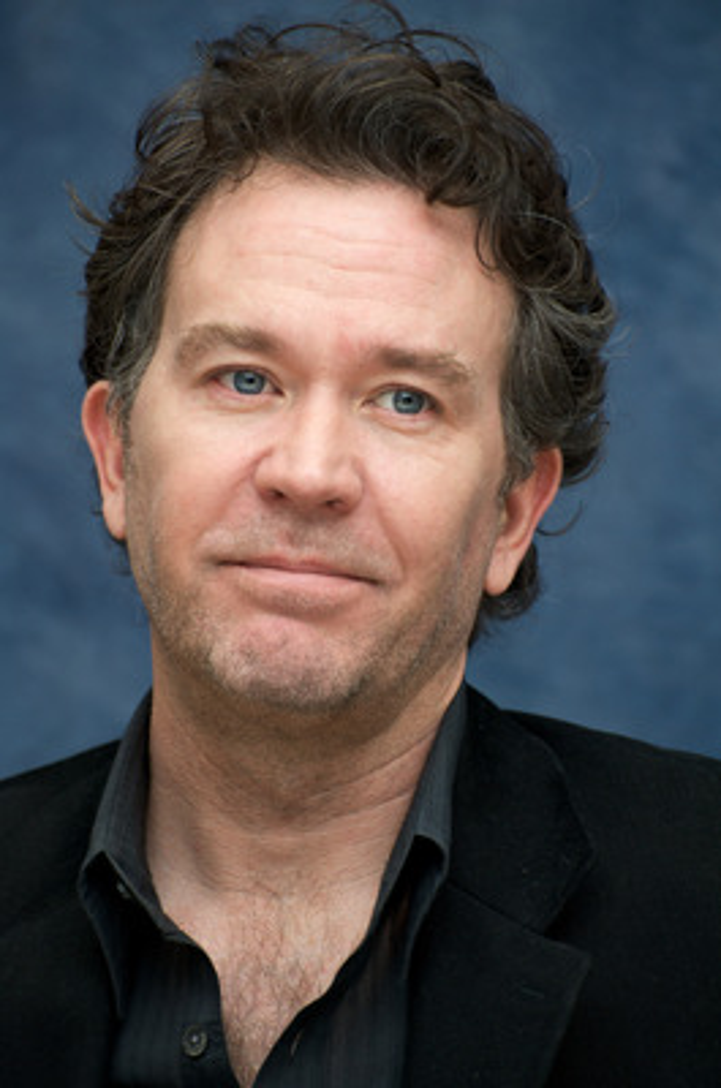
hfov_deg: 7.0
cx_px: 360
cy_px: 544
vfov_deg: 10.6
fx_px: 5883
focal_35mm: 195
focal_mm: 195
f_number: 6.3
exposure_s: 1/60
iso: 500
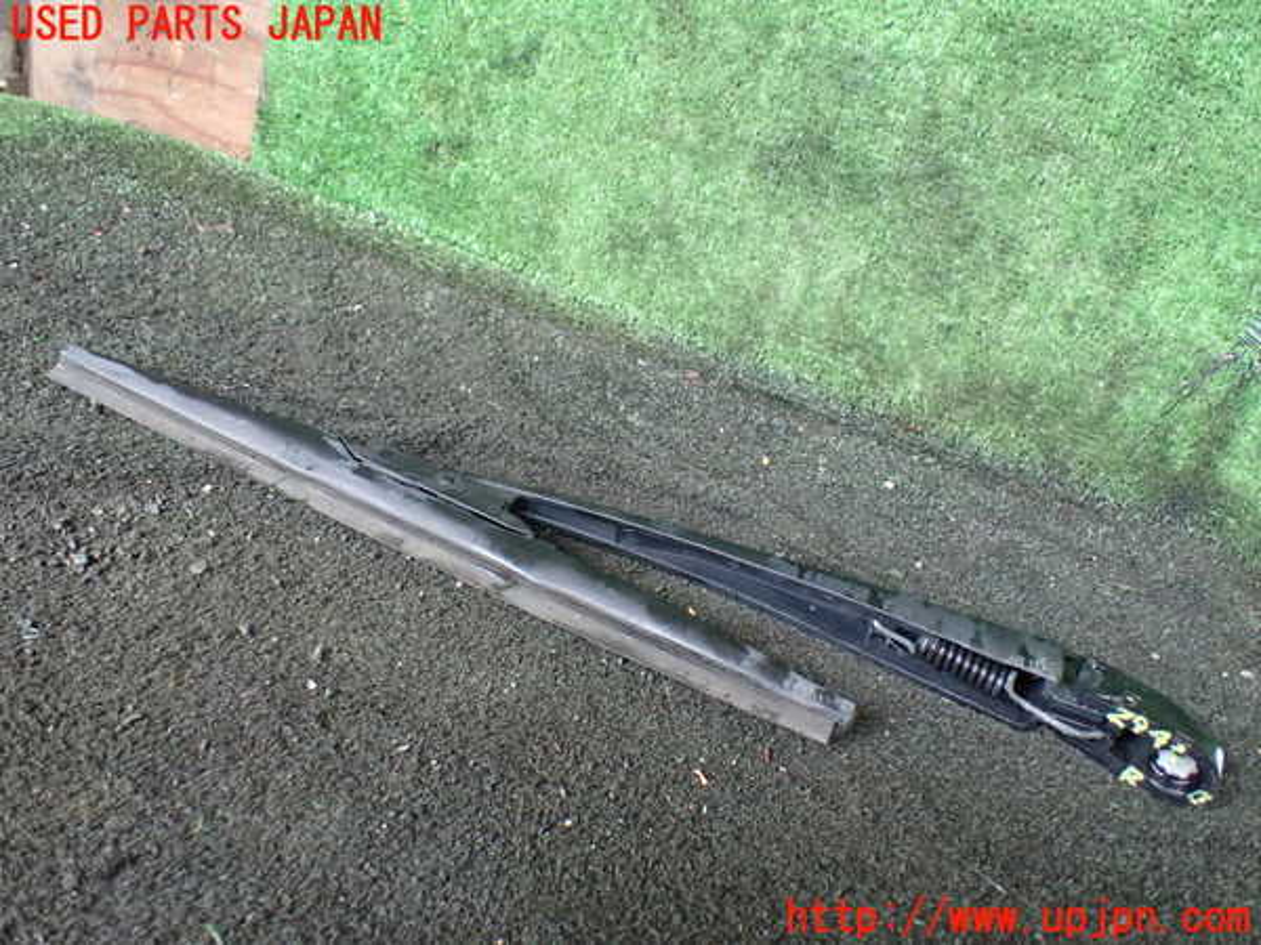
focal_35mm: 30
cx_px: 630
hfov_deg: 60.0
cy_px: 472
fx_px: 1093
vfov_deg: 46.8
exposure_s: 1/80
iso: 800
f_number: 2.3
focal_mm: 5.4
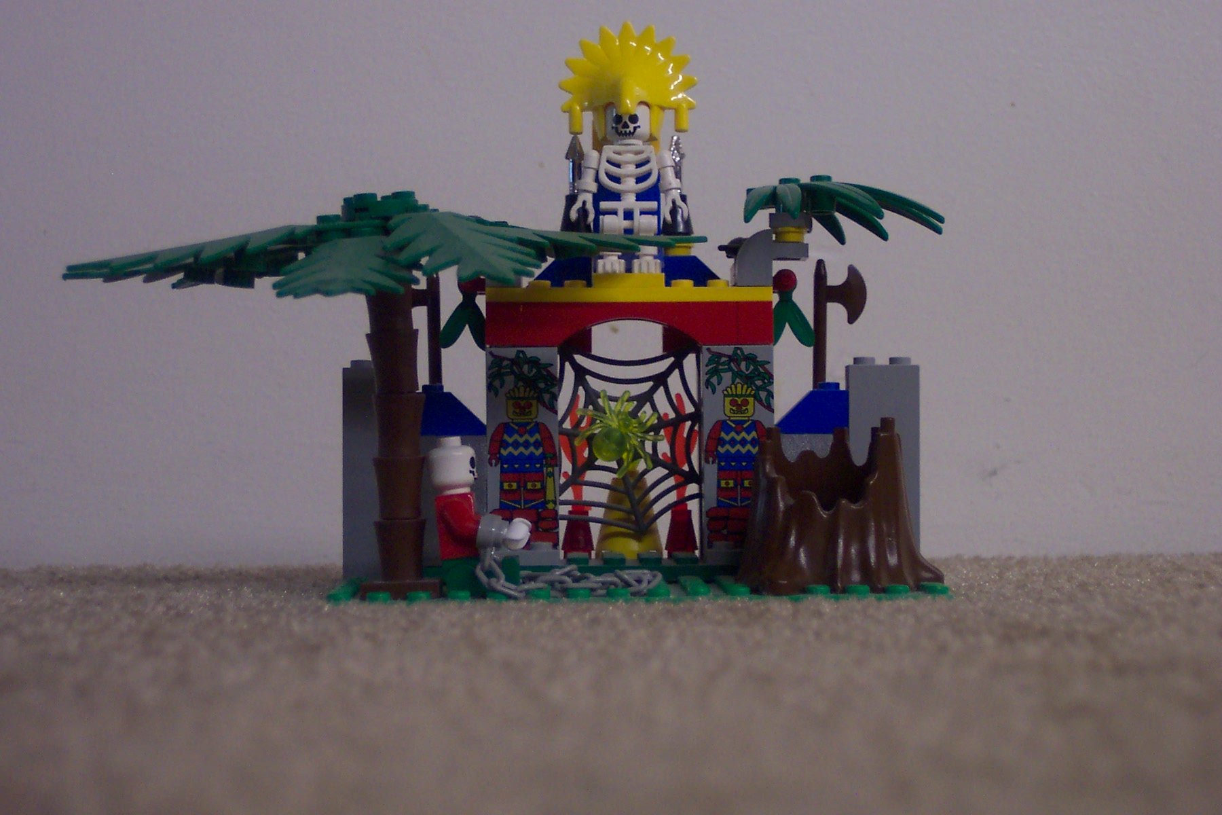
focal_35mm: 76
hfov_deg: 26.7
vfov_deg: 17.9
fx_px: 2580
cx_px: 611
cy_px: 408
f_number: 4
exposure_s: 1/8
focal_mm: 16
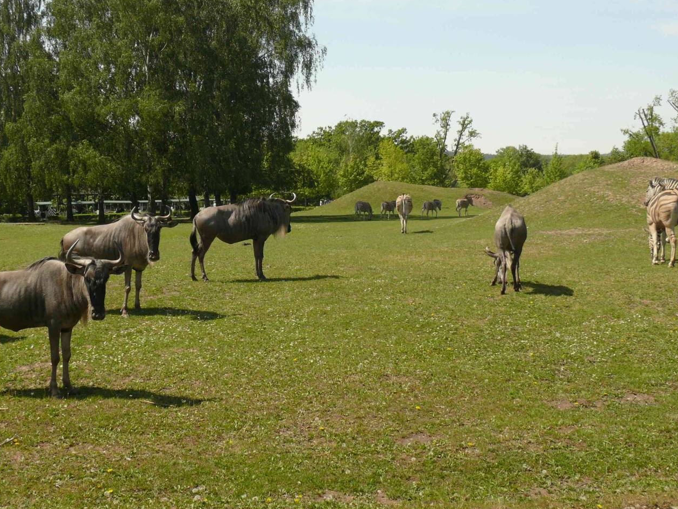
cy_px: 242
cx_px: 285
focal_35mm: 47
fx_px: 921
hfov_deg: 40.3
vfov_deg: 30.9
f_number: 4.5
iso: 100
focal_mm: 7.7
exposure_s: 1/250
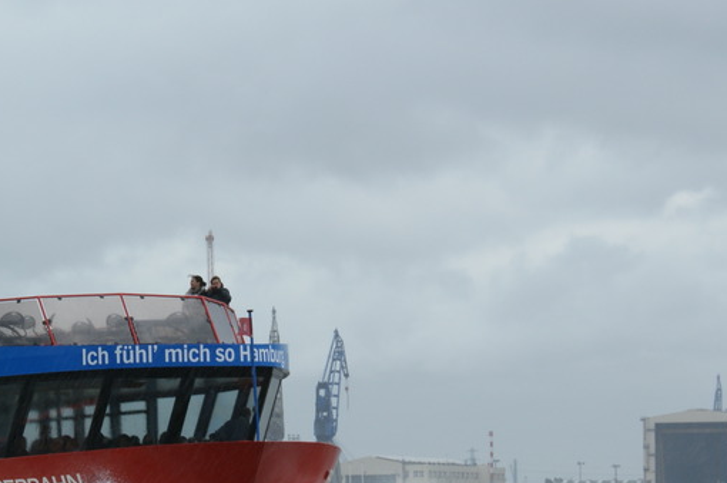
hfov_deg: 8.3
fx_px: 4983
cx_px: -31
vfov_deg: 5.5
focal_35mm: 247
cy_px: 393
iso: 100
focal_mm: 70
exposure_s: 1/160
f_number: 11
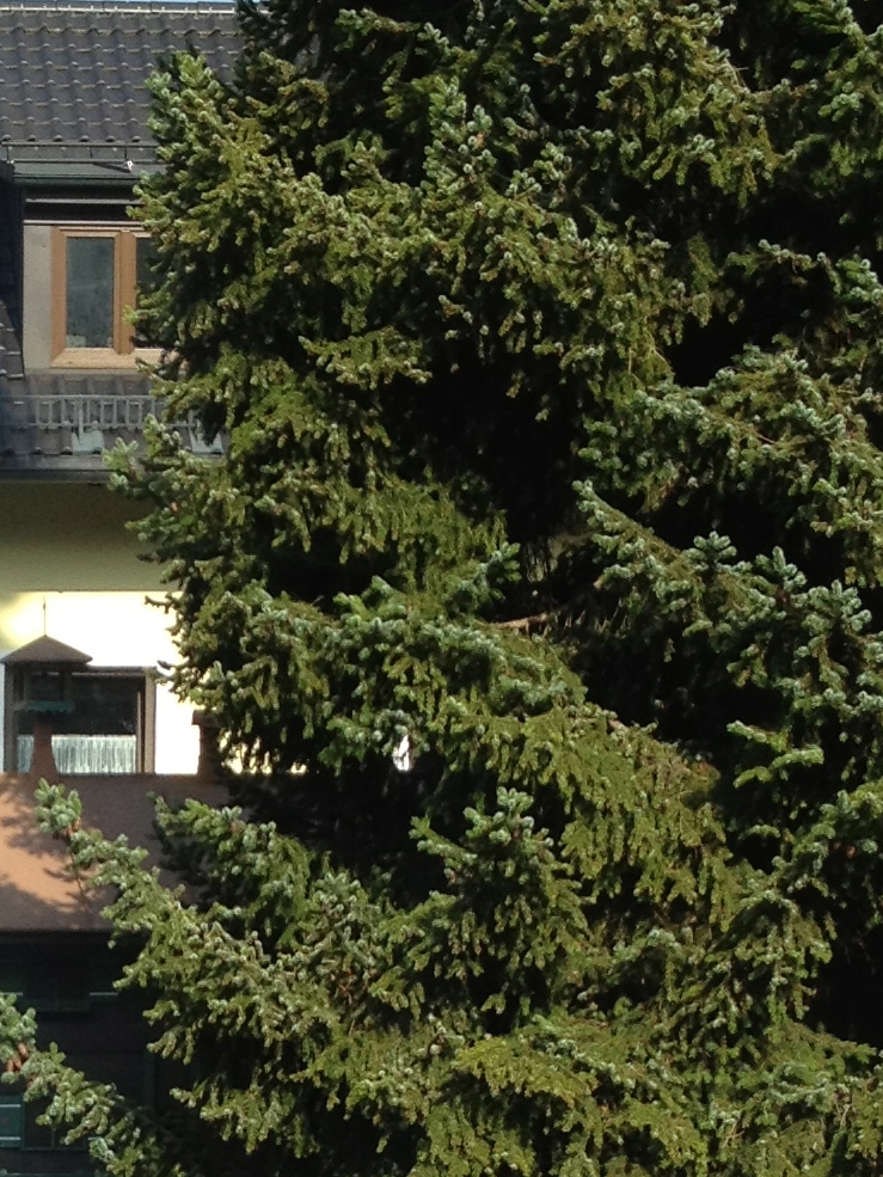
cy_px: 1202
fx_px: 3944
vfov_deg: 16.6
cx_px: -17
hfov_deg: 12.6
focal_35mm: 116
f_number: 2.4
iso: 64
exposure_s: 1/812
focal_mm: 4.28
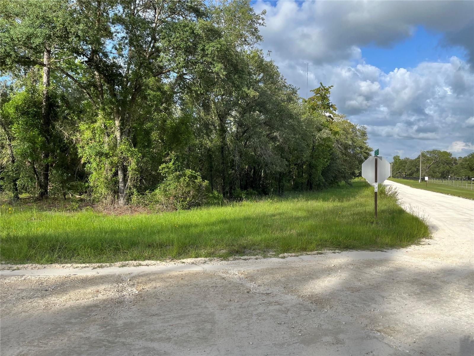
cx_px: 237
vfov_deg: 53.1
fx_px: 356
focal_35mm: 26
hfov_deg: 67.3
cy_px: 178
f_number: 1.6
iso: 50
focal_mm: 5.1
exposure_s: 1/737
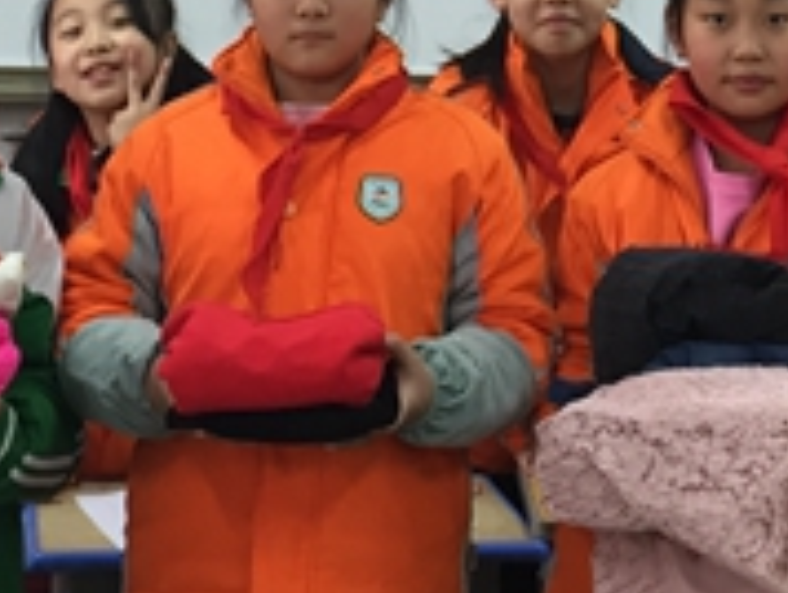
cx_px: 522
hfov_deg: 17.2
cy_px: -436
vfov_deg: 12.1
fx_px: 2599
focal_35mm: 114
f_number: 2.2
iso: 80
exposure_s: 1/33
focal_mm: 4.15
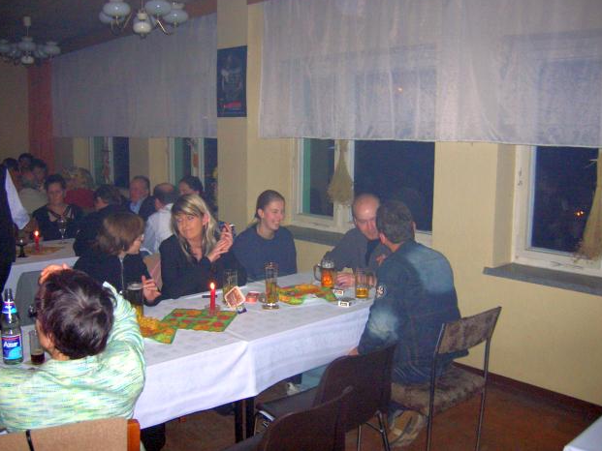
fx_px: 609
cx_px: 295
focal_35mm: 35
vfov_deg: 40.7
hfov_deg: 52.6
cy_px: 221
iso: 200
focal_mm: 5.7
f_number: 2.9
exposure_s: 1/60.1
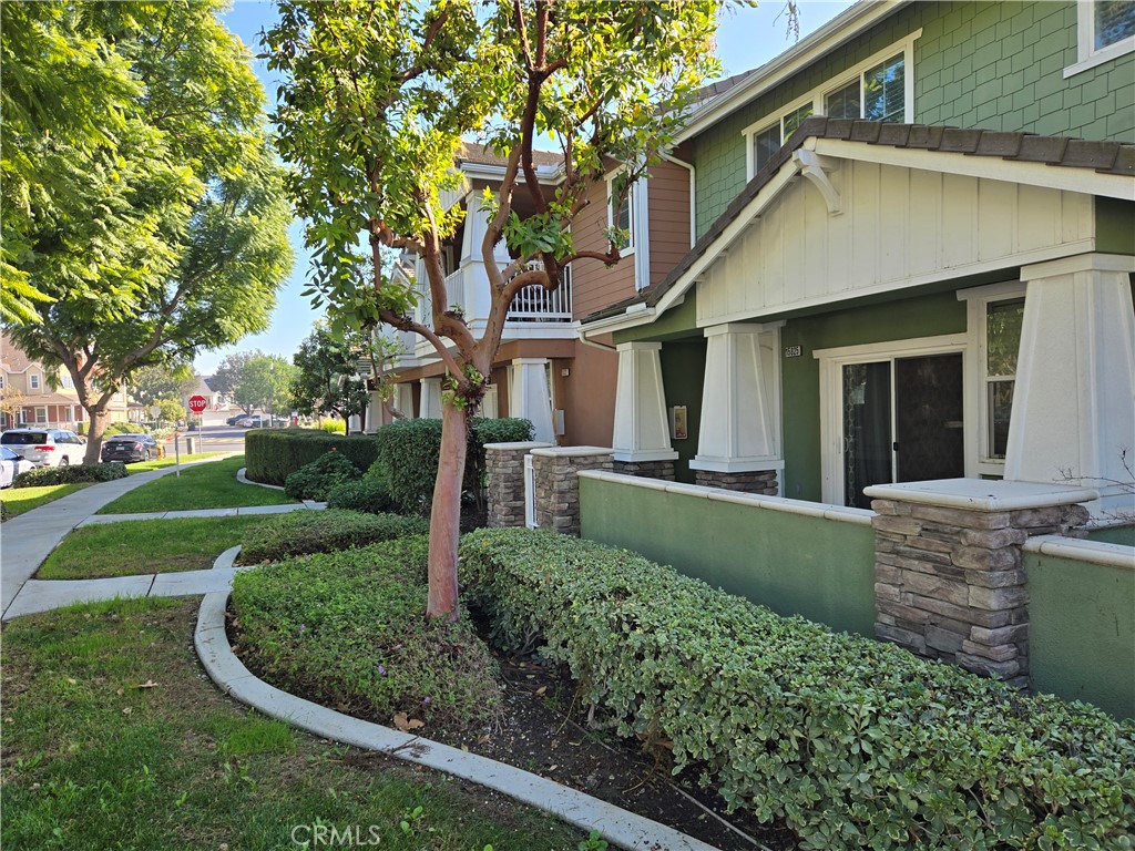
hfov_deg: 73.9
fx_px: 754
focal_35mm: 23
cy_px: 426
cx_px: 568
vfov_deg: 58.9
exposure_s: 1/536
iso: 25
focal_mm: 5.4
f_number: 1.8
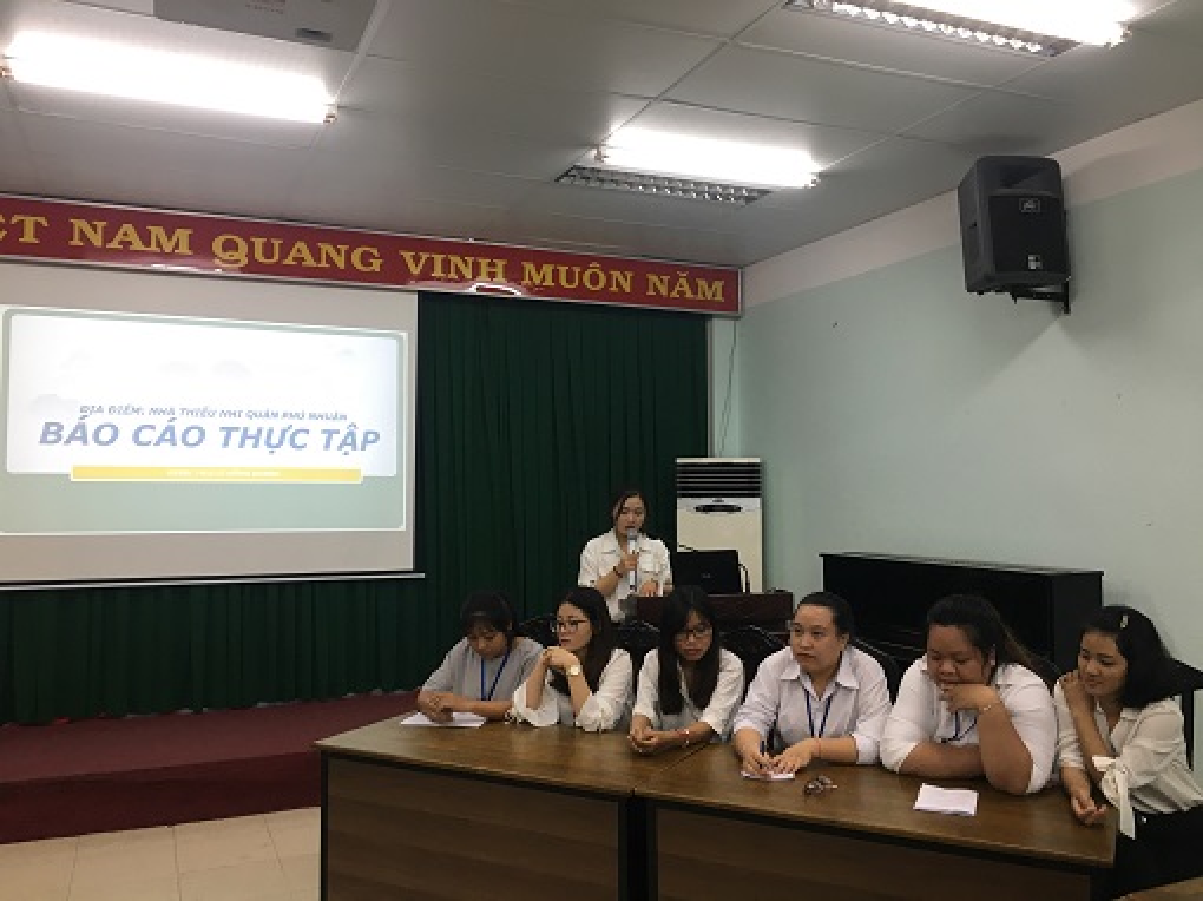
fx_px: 1007
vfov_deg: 48.2
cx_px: 602
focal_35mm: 29
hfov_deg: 61.7
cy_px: 450
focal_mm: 4.15
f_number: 2.2
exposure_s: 1/33
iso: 40
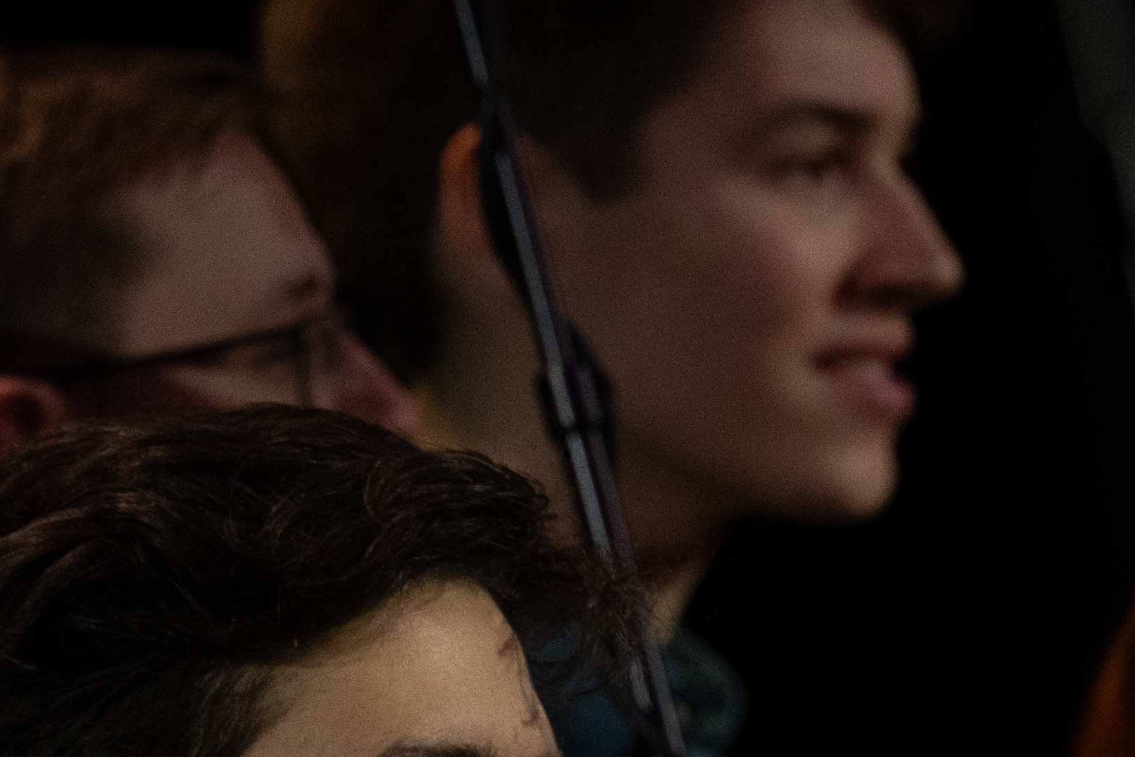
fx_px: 31591
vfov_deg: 1.4
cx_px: -614
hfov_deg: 2.1
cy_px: 1385
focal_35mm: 1002
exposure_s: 1/200
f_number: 5
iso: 1000
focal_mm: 200
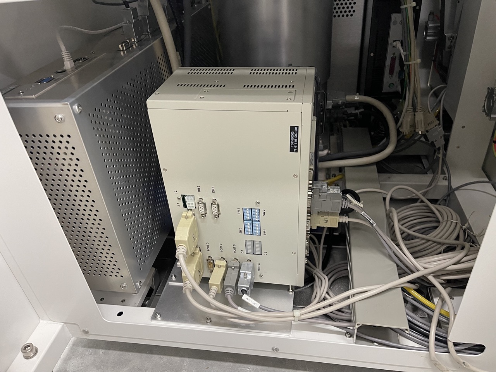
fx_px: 358
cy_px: 186
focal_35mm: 25
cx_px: 248
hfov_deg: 69.4
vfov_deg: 54.9
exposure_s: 1/60
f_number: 1.6
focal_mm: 5.1
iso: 500
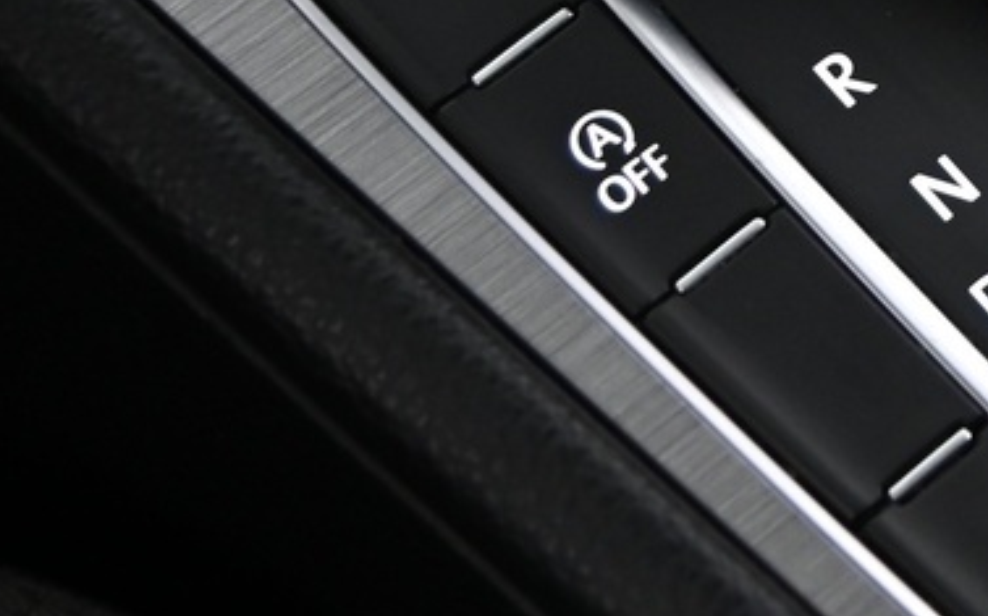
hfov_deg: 10.2
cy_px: -412
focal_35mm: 202
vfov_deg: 6.4
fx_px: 5435
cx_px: 1268
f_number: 4
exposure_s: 1/15
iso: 2000
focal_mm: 46
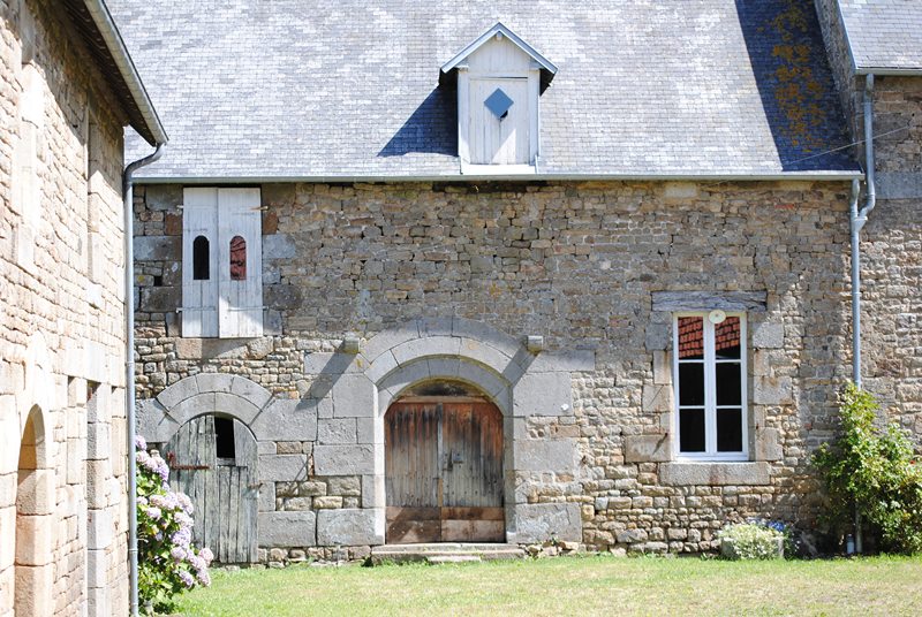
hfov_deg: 24.6
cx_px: 461
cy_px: 308
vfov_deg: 16.6
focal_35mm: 82
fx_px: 2116
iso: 100
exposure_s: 1/160
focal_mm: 55
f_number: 6.3
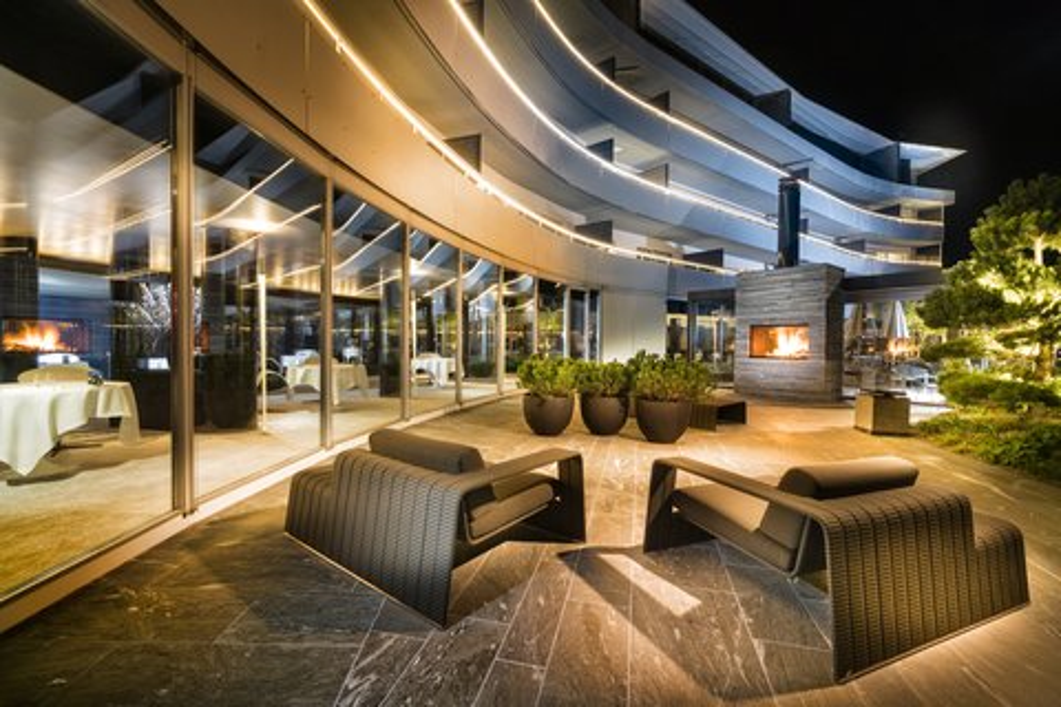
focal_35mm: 16
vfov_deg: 73.7
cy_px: 354
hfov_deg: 96.7
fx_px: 472
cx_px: 530
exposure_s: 1/1.25
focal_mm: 16
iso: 320
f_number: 7.1
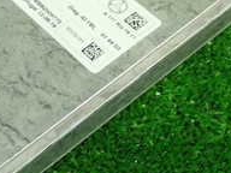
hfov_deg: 19.4
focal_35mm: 100
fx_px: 667
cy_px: 19
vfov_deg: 14.6
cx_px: 37
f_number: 2.4
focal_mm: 5.79
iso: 250
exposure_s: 1/30
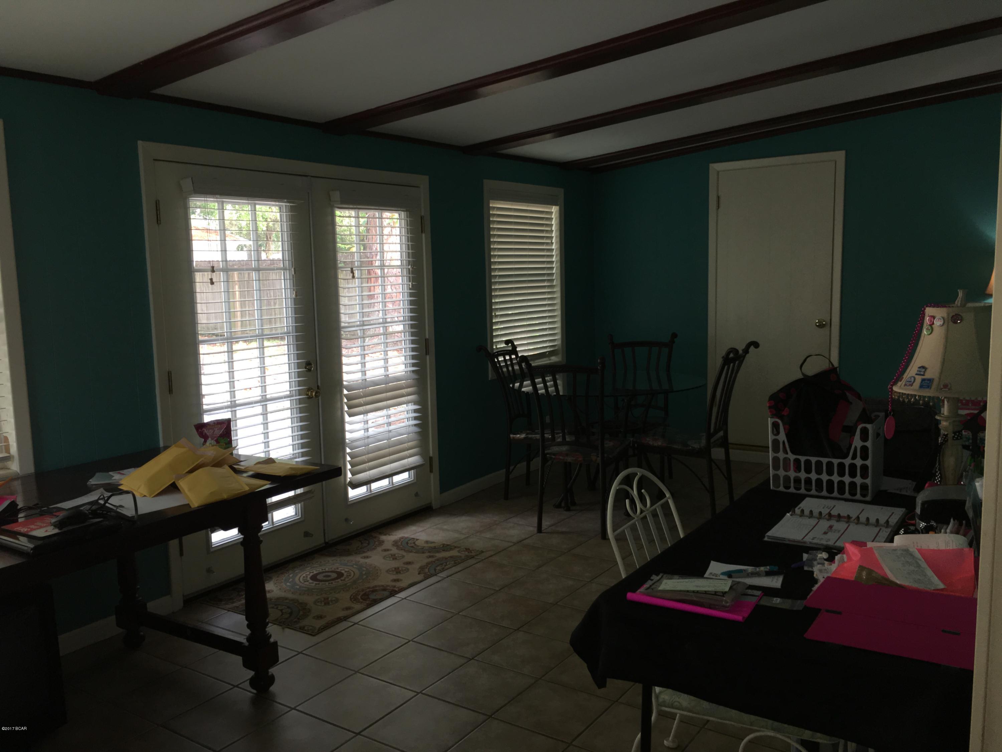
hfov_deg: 61.7
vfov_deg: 48.2
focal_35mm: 29
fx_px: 839
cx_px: 501
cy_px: 376
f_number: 2.2
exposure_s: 1/30
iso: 32
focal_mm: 4.15
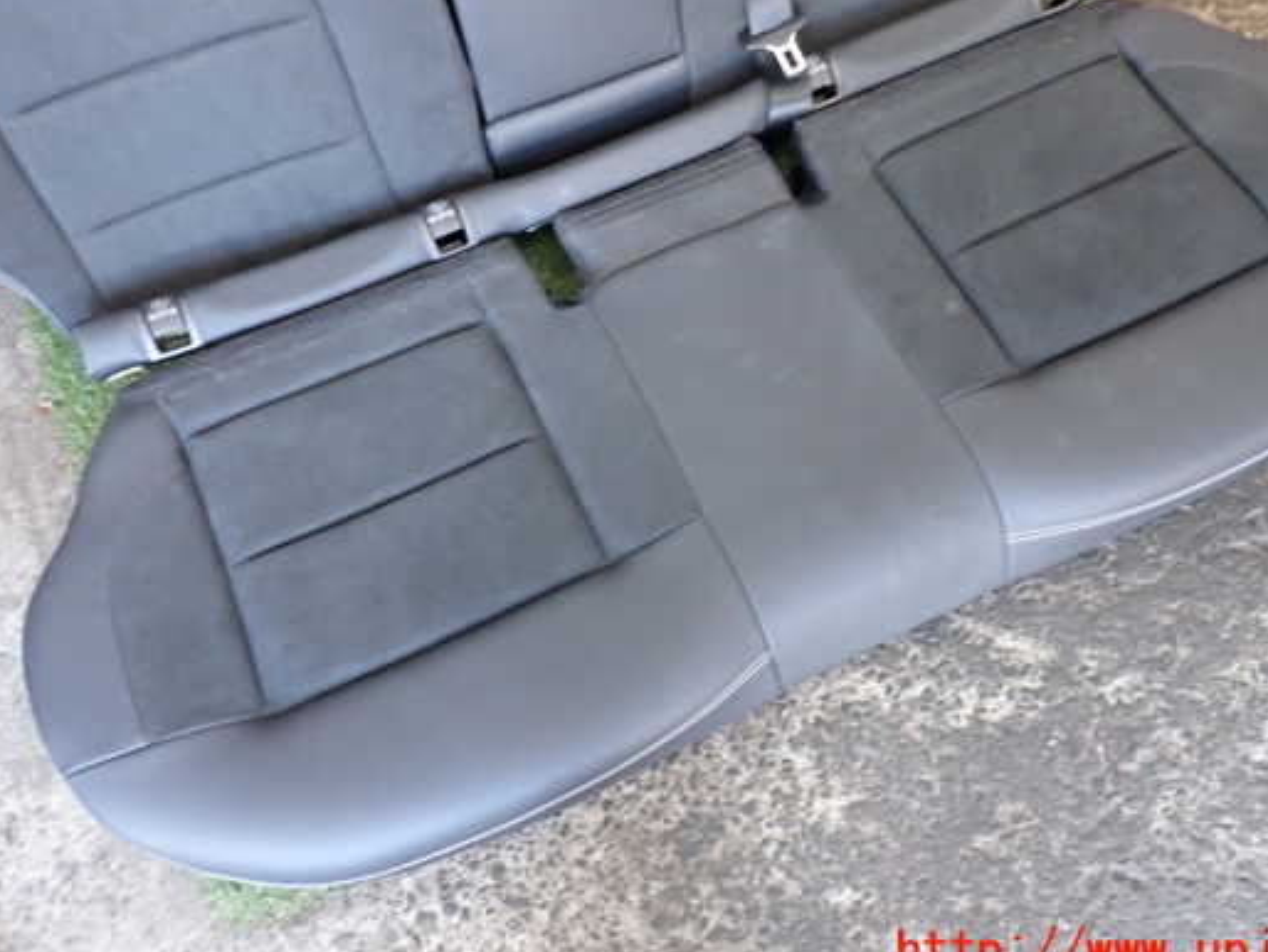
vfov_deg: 40.7
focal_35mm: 35
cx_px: 713
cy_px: 429
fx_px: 1283
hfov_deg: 52.5
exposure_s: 1/30
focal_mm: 5.4
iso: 640
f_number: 2.3
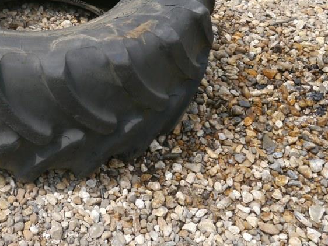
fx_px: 483
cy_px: 54
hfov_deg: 35.8
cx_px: 48
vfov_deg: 28.1
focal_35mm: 51
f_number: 7.1
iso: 160
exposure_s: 1/320
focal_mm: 14
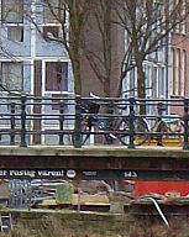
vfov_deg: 3.4
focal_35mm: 562
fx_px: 3939
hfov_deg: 2.7
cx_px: -267
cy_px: 107
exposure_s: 1/134
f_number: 4.8
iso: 142
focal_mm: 18
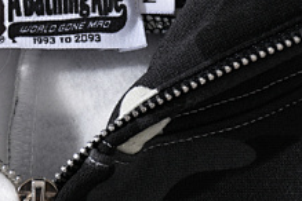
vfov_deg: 3.6
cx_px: 29
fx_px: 3213
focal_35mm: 383
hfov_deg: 5.4
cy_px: 85
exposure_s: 1/125
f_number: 9
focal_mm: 112
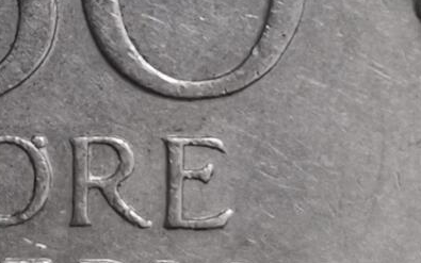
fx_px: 2880
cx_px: 77
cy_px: -188
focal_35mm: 251
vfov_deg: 5.2
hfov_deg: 8.3
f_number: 1.8
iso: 400
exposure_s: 1/25.7
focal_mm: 4.75
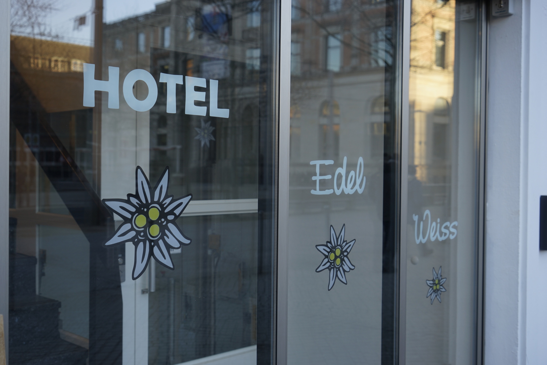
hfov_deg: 47.4
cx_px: 274
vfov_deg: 32.6
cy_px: 182
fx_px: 623
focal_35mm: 41
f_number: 6.3
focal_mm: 41
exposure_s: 1/40
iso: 125
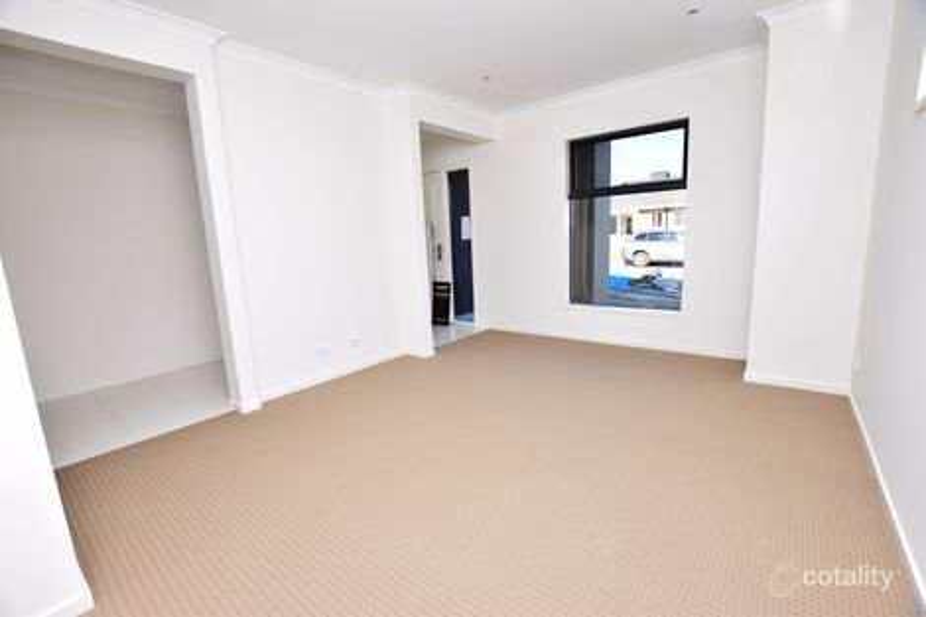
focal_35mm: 15
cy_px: 308
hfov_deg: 100.4
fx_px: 386
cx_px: 463
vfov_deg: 77.3
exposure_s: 1/100
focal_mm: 10
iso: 100
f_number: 5
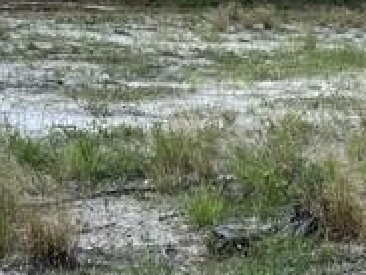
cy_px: 98
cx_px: 428
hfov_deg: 13.3
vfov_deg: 10.2
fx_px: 1533
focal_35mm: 145
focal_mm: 5.7
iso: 50
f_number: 1.5
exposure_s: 1/2165
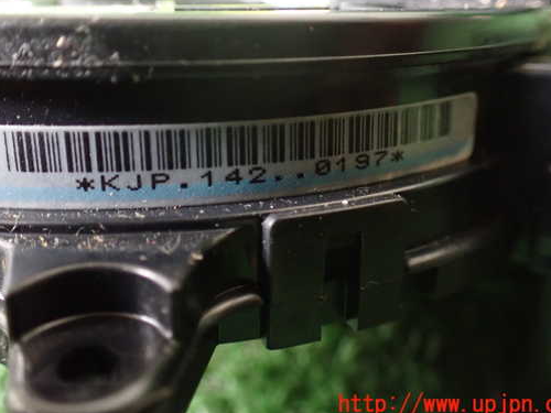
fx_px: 573
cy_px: 171
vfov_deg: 39.5
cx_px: 257
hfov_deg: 51.3
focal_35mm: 36
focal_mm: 5.4
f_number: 2.3
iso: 1000
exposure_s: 1/30
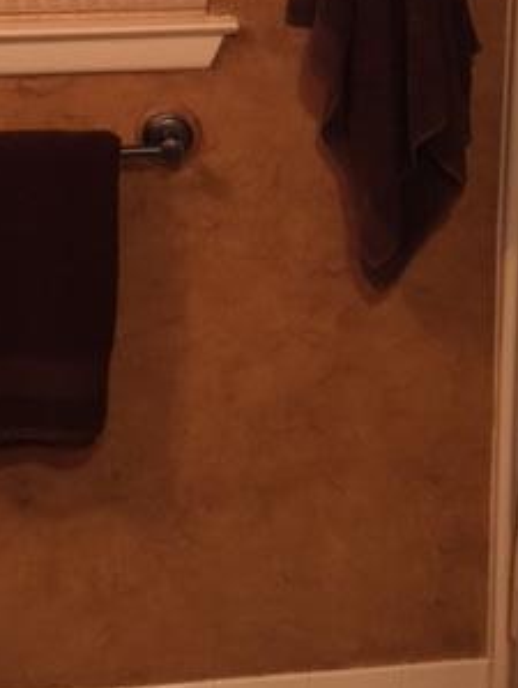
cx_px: 276
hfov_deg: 23.7
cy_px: 39
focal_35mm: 62
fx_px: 1234
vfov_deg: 29.6
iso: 200
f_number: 2.2
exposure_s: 1/30
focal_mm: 4.15
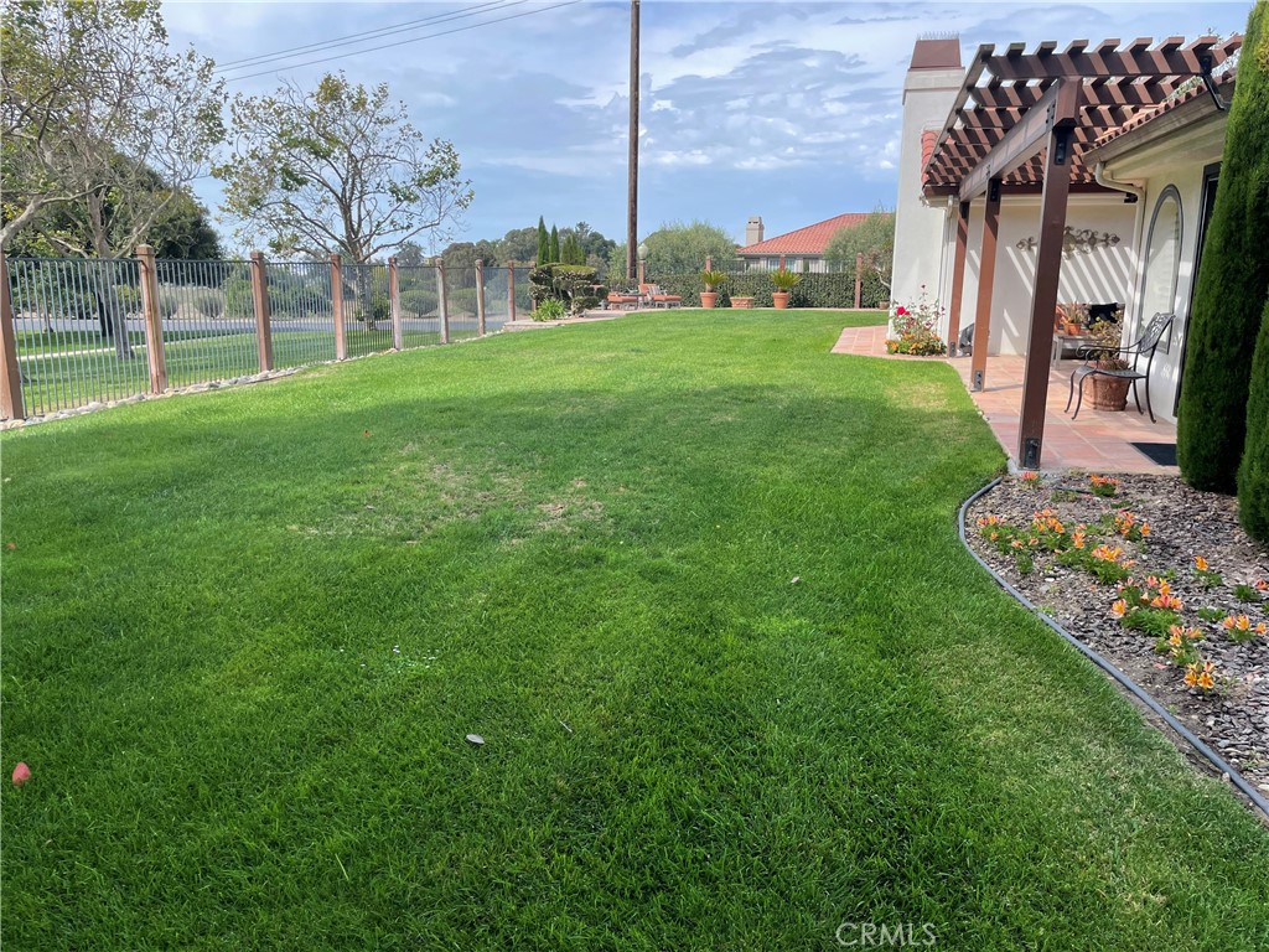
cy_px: 476
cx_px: 634
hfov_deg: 67.3
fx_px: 953
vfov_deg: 53.1
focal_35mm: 26
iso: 32
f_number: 1.6
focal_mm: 4.2
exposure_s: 1/2020
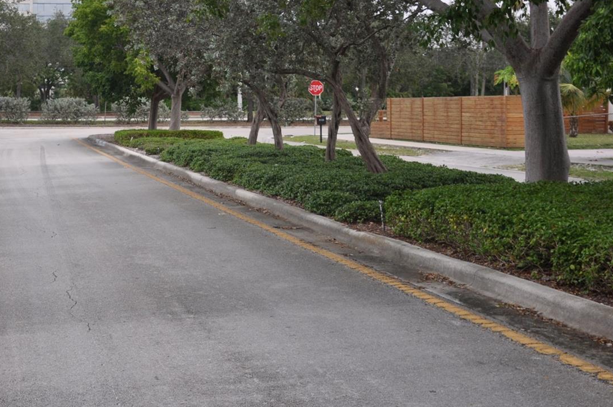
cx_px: 178
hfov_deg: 32.0
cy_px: 139
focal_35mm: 62
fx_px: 1054
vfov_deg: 21.8
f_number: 4
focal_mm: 28
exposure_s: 1/160
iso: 200
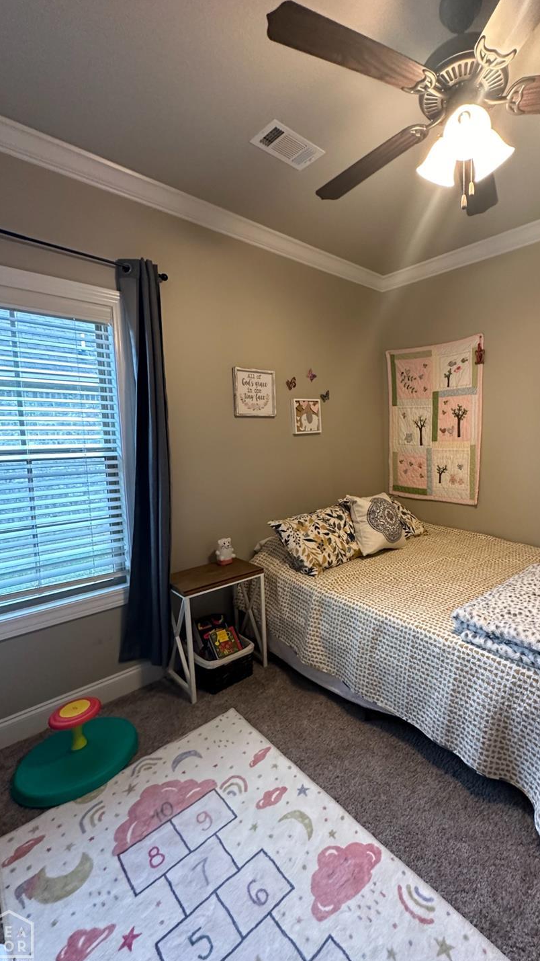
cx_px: 352
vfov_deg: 99.4
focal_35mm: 16
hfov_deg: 65.6
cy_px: 468
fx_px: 407
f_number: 2.2
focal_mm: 2.22
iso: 400
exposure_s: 1/60
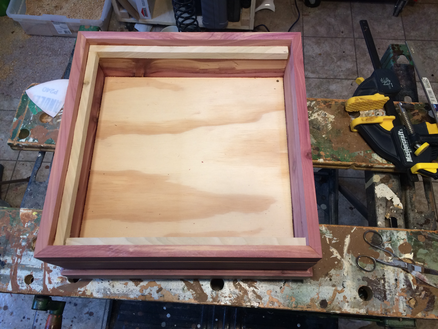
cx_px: 219
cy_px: 164
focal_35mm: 29
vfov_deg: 48.2
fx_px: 367
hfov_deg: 61.7
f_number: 2.2
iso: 64
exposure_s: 1/30
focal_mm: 4.15
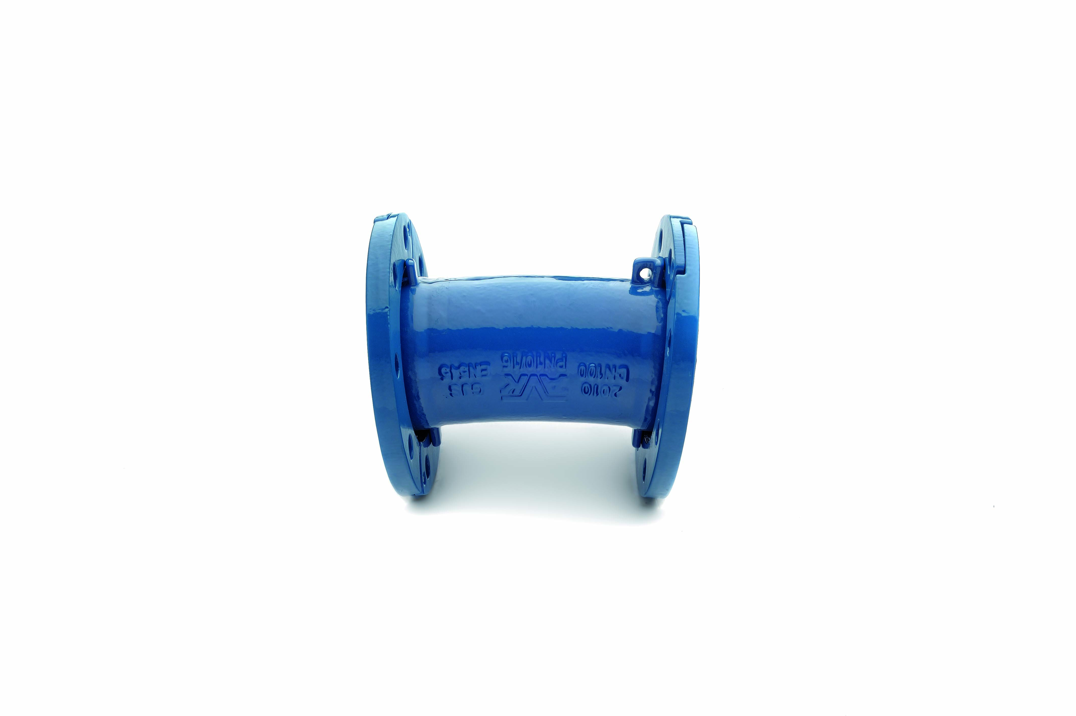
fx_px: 1493
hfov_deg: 39.6
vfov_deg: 27.0
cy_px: 358
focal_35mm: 50
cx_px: 538
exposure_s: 1/125
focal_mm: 50
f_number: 22
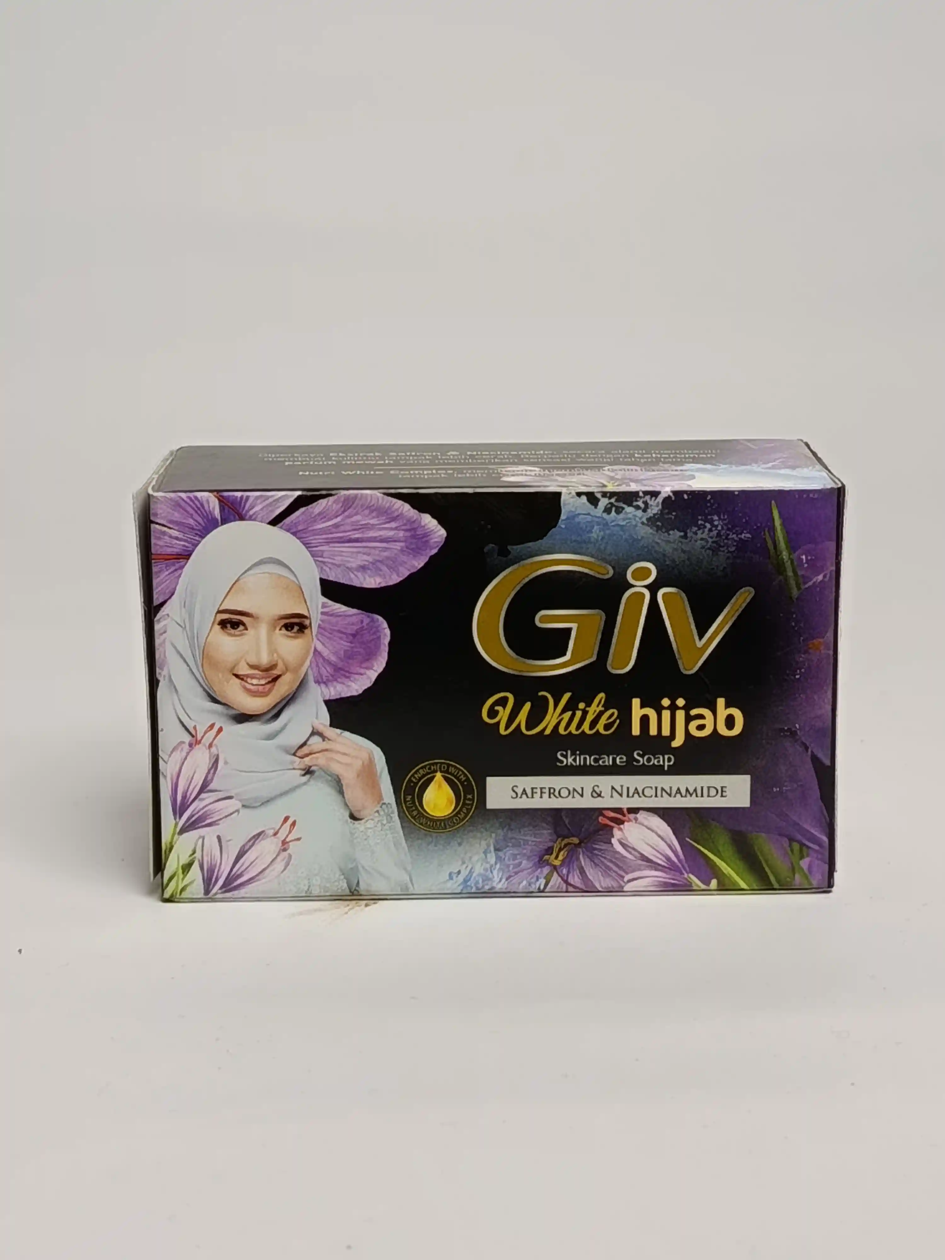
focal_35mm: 71
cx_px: 472
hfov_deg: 20.7
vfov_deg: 27.4
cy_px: 630
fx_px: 2584
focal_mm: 5.24
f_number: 1.7
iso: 80
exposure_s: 1/100
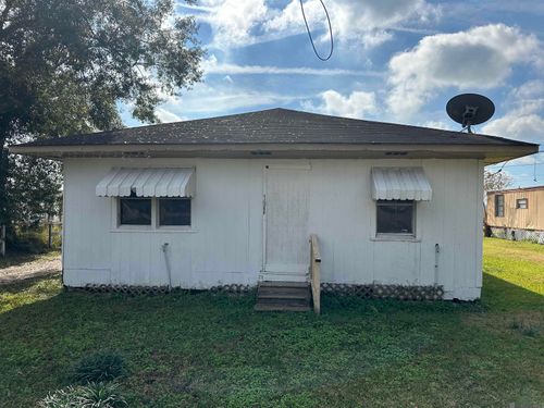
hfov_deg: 71.6
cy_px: 204
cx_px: 272
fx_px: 377
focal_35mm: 24
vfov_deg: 56.8
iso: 80
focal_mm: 6.86
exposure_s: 1/8197
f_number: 1.78
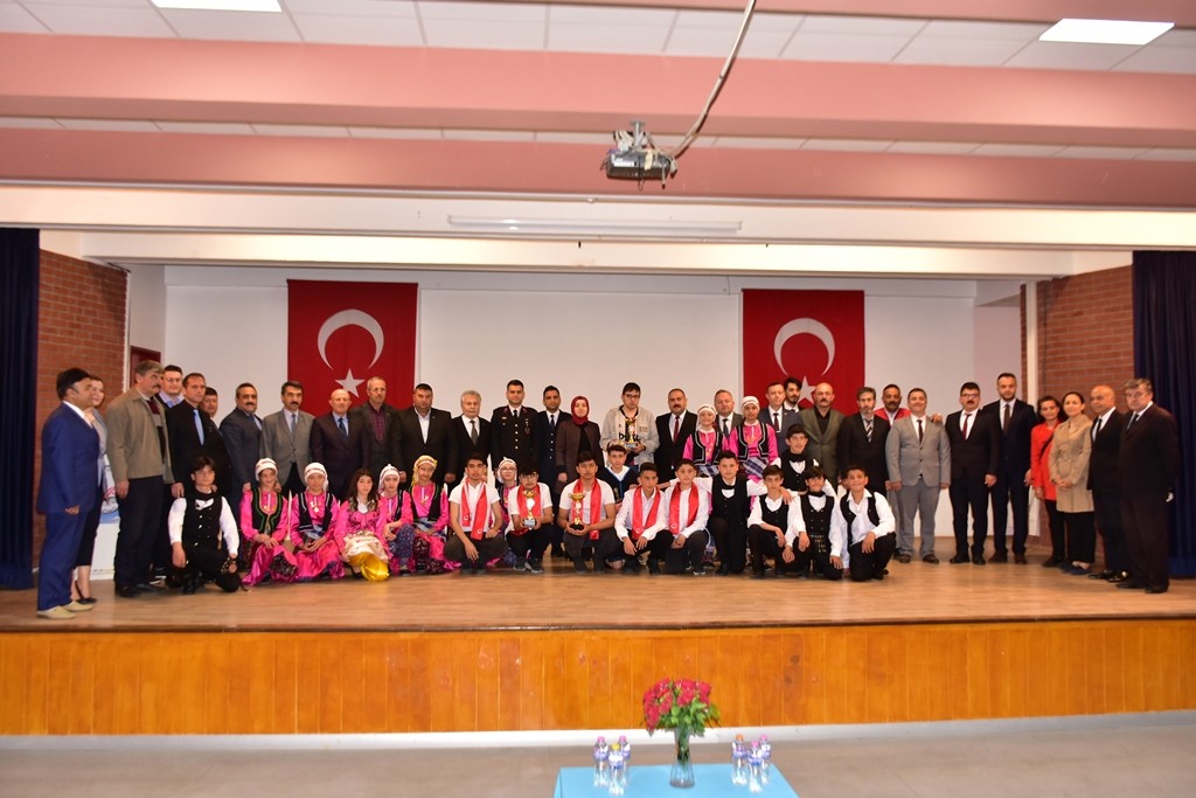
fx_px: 997
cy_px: 399
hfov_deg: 61.9
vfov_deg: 43.6
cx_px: 598
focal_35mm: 30
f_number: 4.5
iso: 500
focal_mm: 20
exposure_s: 1/60
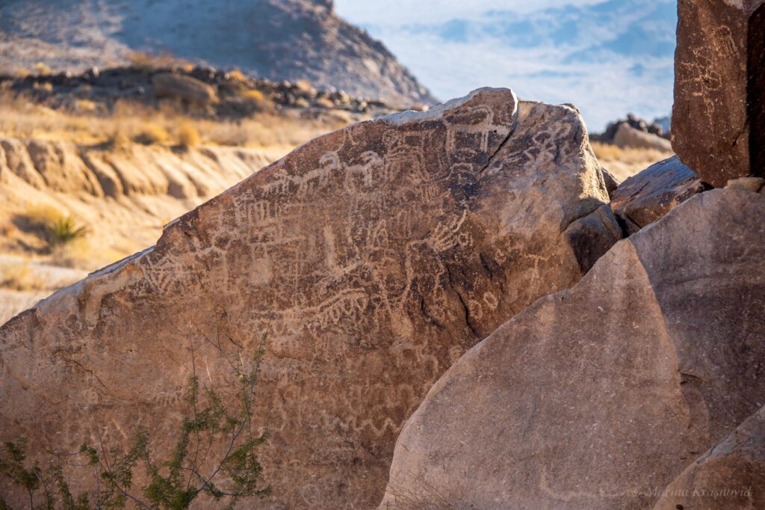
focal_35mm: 217
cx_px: 382
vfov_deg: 6.3
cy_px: 255
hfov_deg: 9.5
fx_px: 4610
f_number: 5.6
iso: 200
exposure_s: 1/400
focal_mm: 145
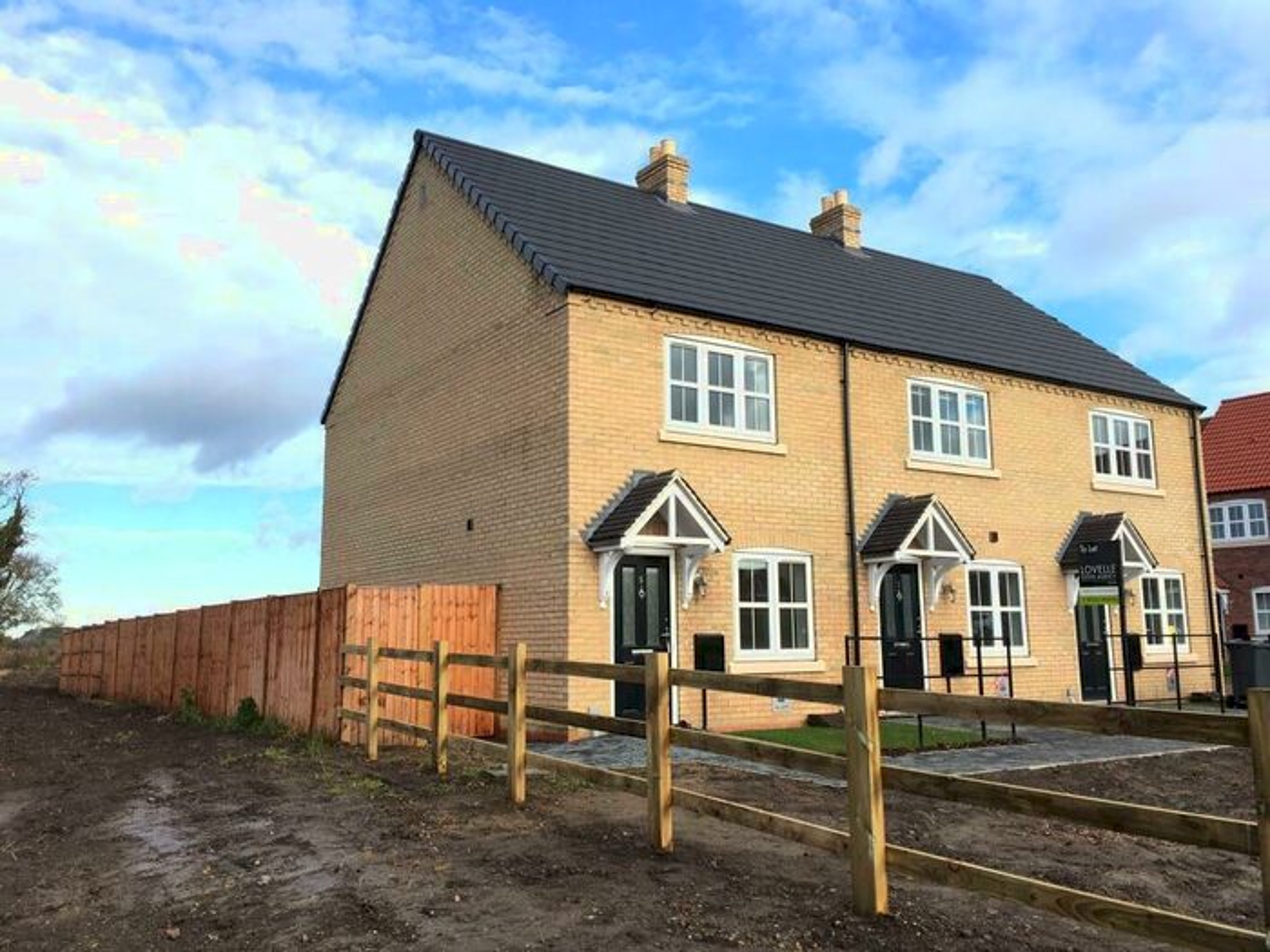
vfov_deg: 48.2
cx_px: 635
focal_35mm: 29
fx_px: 1064
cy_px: 476
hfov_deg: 61.7
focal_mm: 4.15
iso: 25
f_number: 2.2
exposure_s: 1/509
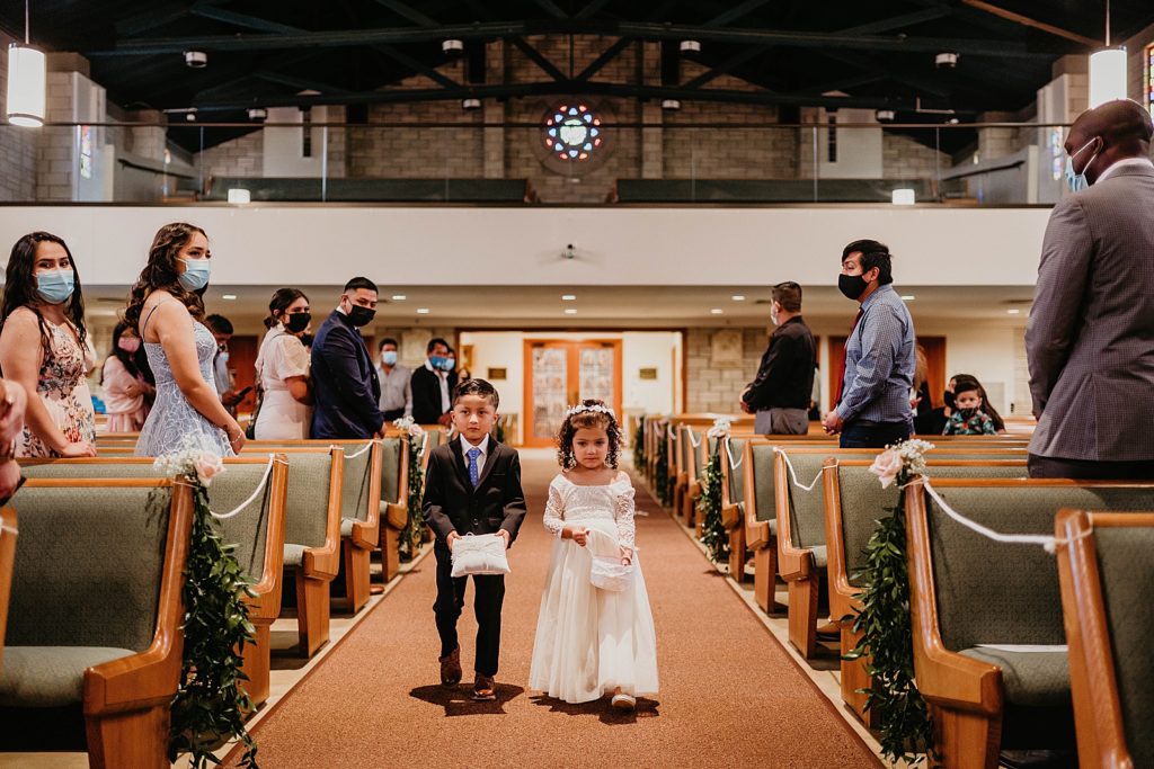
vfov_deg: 37.9
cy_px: 384
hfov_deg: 54.4
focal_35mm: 35
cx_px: 577
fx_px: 1122
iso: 1250
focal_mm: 35
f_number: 1.4
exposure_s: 1/160
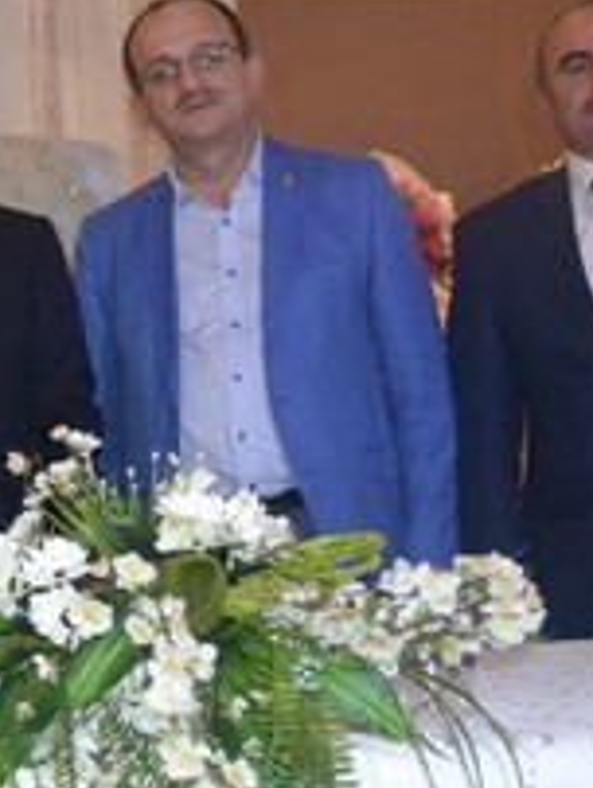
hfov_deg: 15.4
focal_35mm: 86
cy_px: 357
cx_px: -386
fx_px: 1960
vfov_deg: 22.7
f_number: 3.5
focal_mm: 18
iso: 2800
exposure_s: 1/60
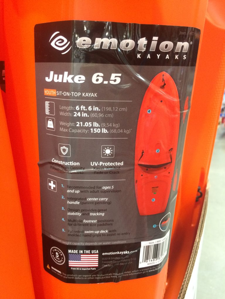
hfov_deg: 48.2
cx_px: 112
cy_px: 150
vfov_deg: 61.7
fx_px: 251
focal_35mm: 29
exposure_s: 1/33
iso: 200
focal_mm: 4.15
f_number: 2.2
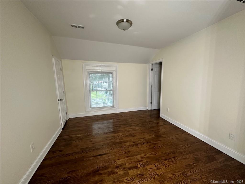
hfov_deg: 102.1
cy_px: 92
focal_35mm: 14
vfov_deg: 85.7
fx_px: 99
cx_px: 122
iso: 320
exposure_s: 1/79
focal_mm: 2.22
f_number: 2.2
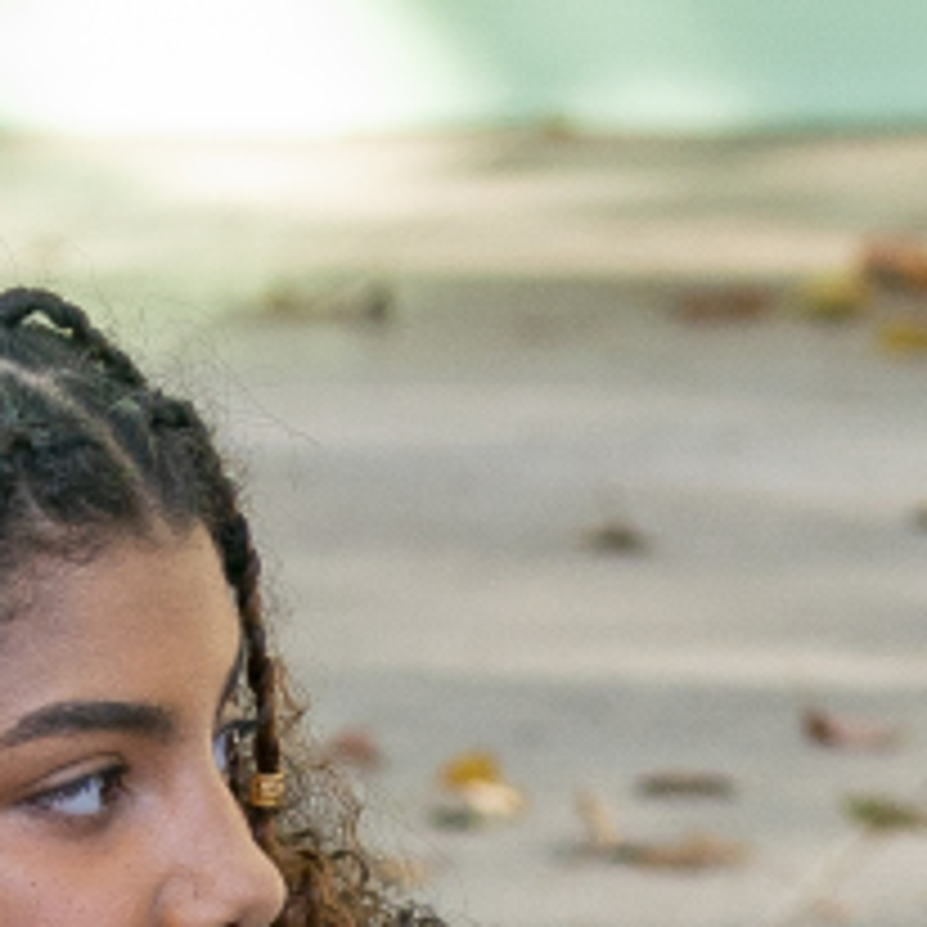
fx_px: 19996
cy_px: 1467
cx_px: 1242
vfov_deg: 2.6
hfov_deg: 2.7
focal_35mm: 660
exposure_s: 1/500
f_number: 5
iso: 400
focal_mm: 89
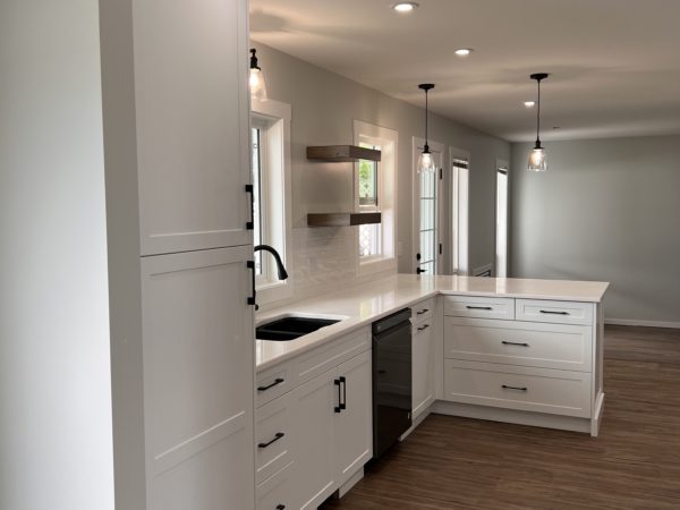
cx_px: 340
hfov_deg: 67.3
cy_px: 255
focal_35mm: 26
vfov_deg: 53.1
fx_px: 511
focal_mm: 5.7
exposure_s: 1/120
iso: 80
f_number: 1.5
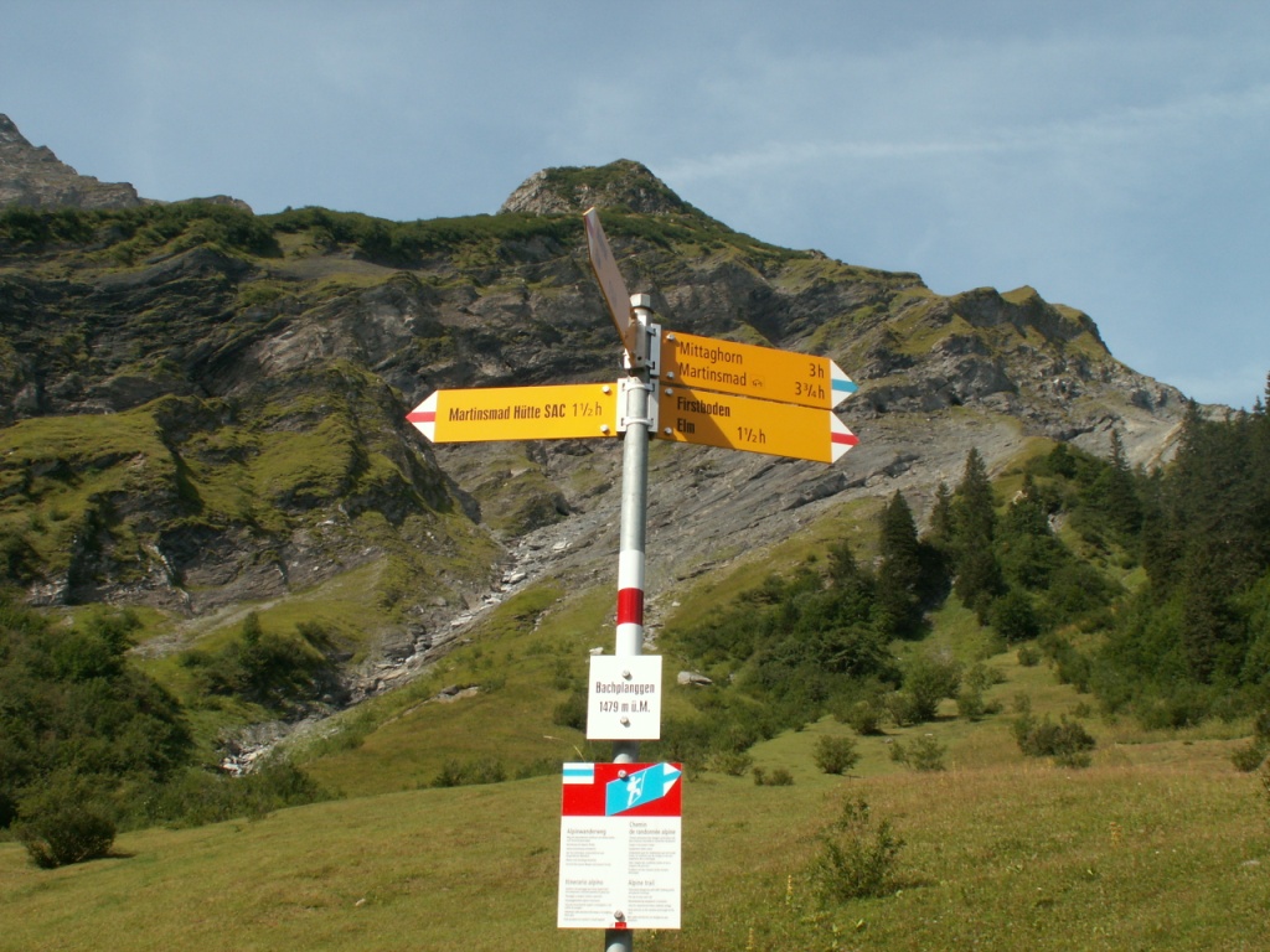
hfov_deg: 39.7
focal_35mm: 48
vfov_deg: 30.3
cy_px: 476
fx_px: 1761
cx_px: 635
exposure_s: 1/125
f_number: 8
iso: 50
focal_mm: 8.01
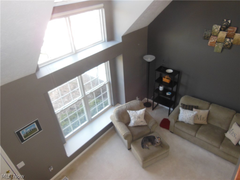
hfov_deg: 69.4
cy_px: 90
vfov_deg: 54.9
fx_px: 173
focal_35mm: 25
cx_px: 120
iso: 250
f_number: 3.5
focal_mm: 4.5
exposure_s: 1/30
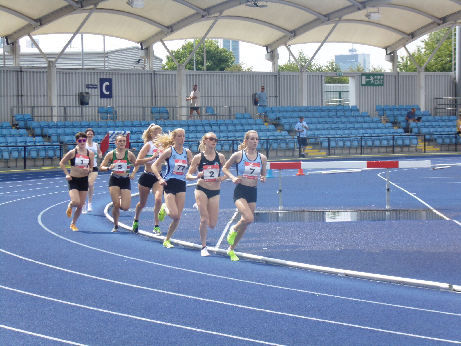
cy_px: 173
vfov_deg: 11.4
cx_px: 230
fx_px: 1731
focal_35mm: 130
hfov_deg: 15.2
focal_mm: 23.8
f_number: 14.3
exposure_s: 1/500
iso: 100
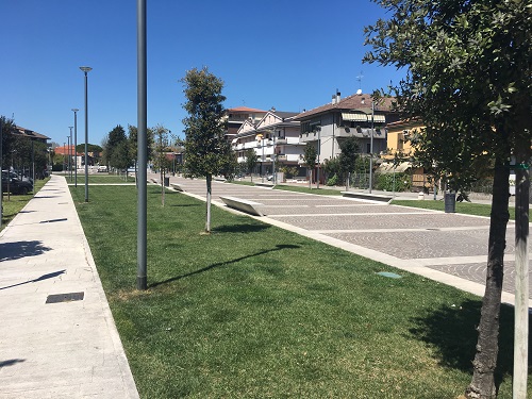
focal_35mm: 29
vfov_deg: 48.2
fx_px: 446
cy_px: 200
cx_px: 266
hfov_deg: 61.7
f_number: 2.2
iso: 25
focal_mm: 4.15
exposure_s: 1/2137
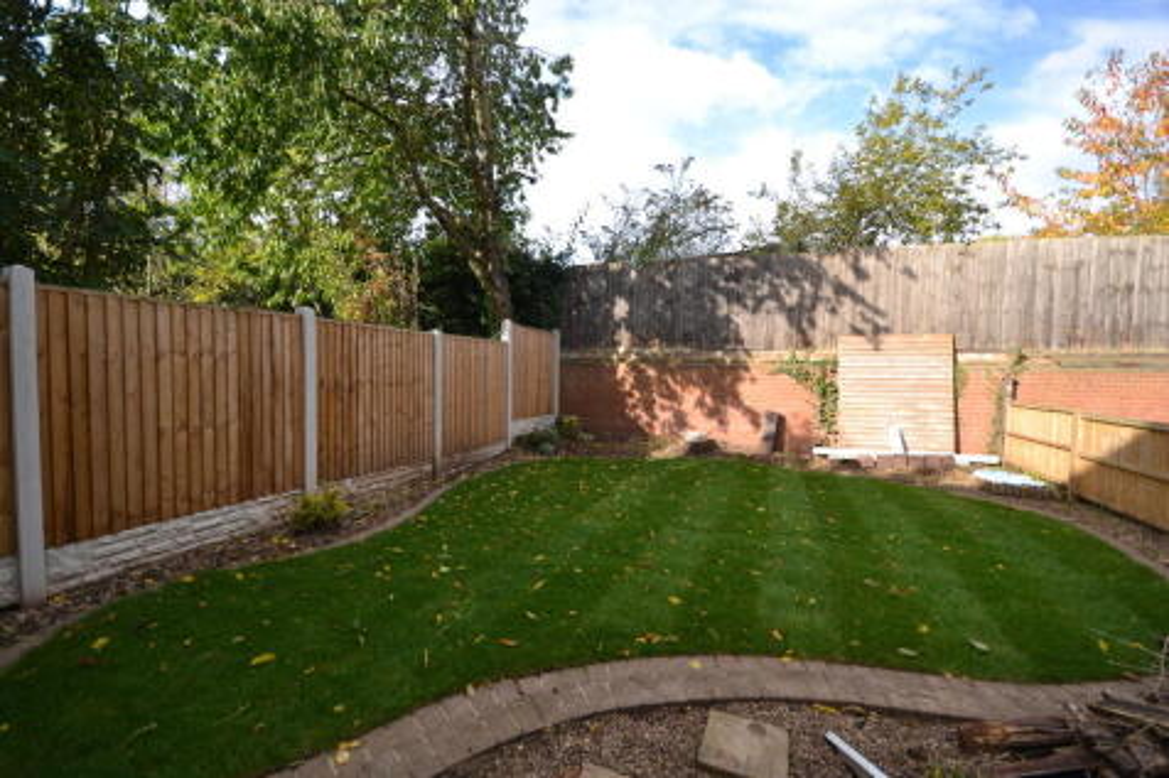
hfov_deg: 100.4
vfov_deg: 77.3
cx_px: 584
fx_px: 487
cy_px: 389
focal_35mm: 15
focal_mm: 10
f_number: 6.3
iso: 100
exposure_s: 1/160
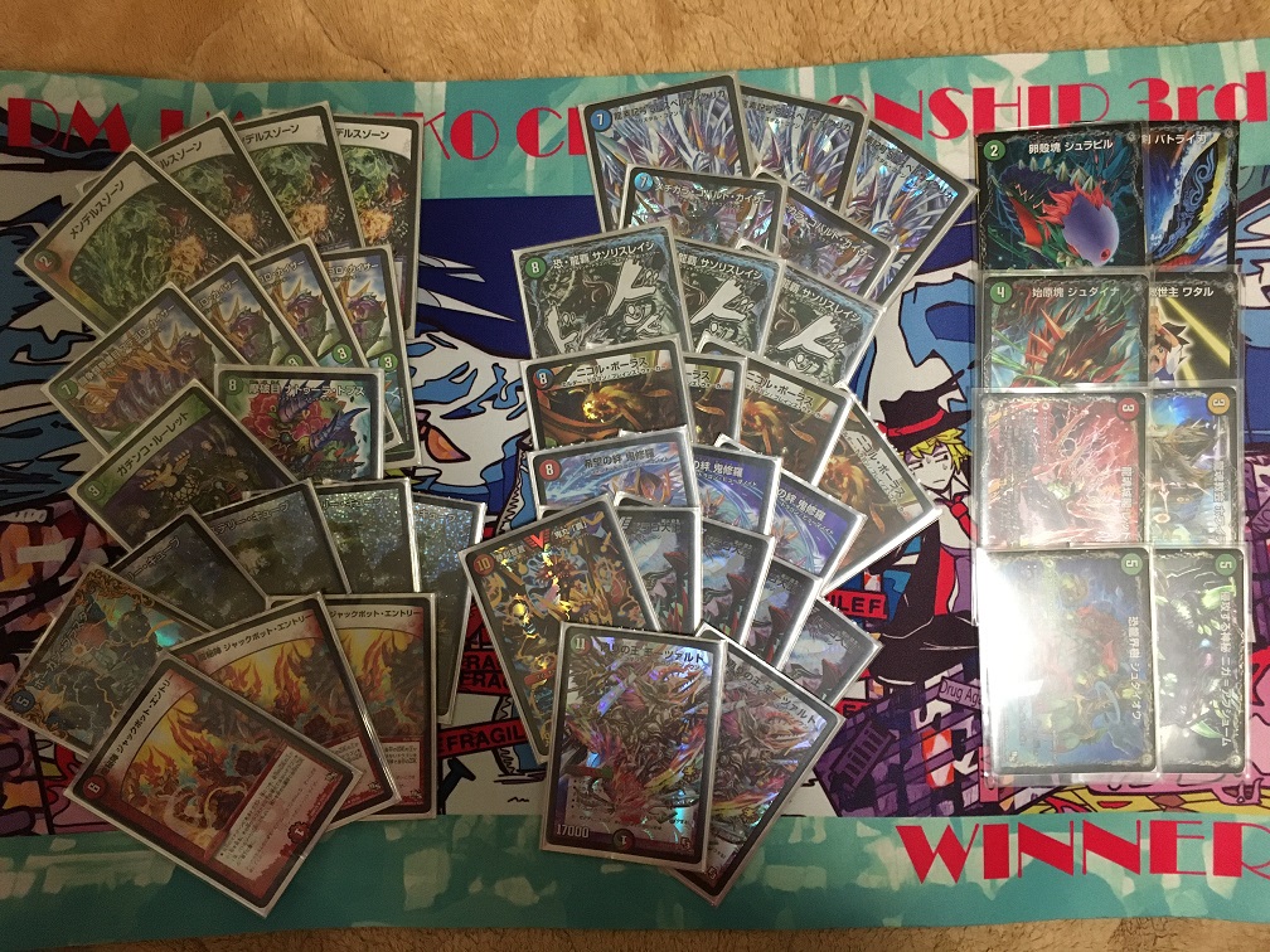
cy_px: 476
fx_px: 1064
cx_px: 635
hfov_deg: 61.7
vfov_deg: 48.2
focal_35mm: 29
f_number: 2.2
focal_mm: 4.15
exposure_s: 1/30
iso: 200
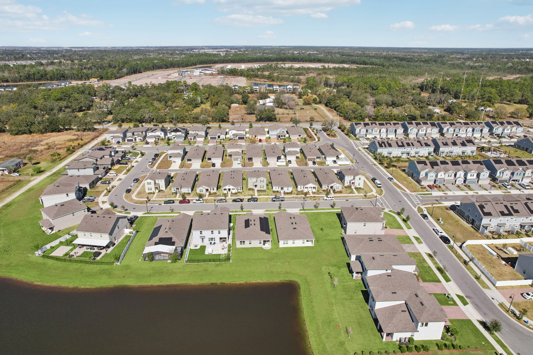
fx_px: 326
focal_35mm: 22
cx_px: 266
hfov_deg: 78.6
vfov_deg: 57.2
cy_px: 178
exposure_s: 1/3000
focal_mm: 8.4
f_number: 2.8
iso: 150
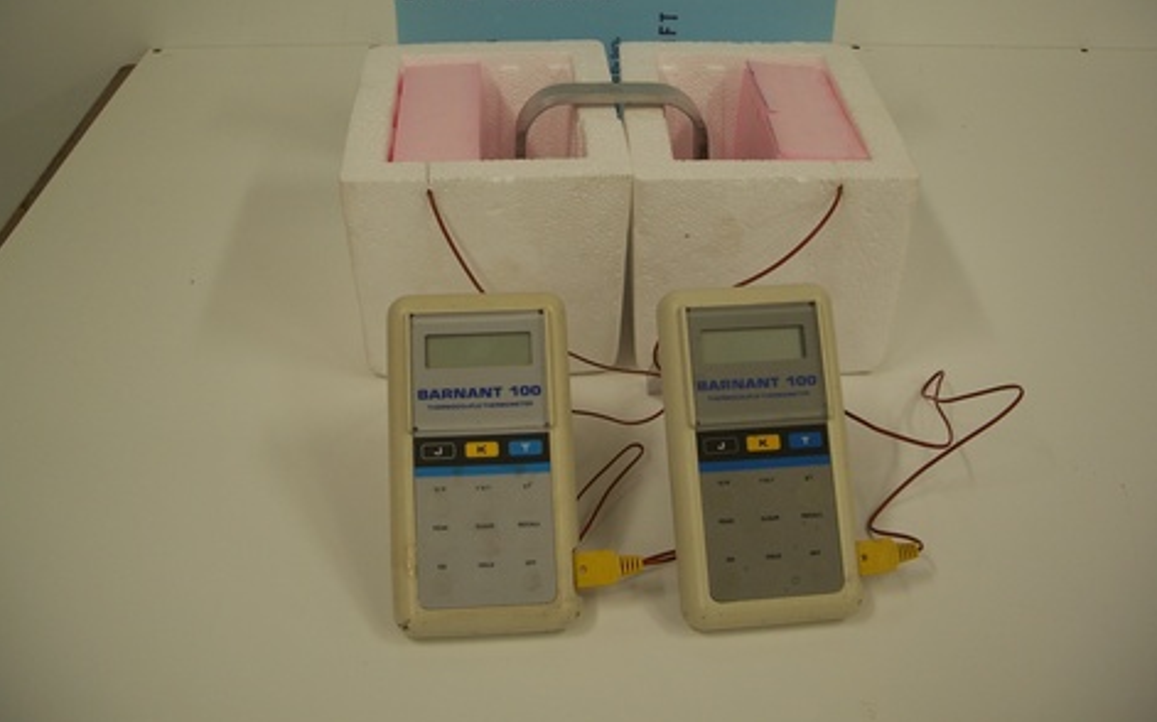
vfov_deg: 31.9
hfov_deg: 49.3
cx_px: 585
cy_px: 295
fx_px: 1261
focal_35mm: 40
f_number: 2.8
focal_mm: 7.8
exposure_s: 1/60
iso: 64
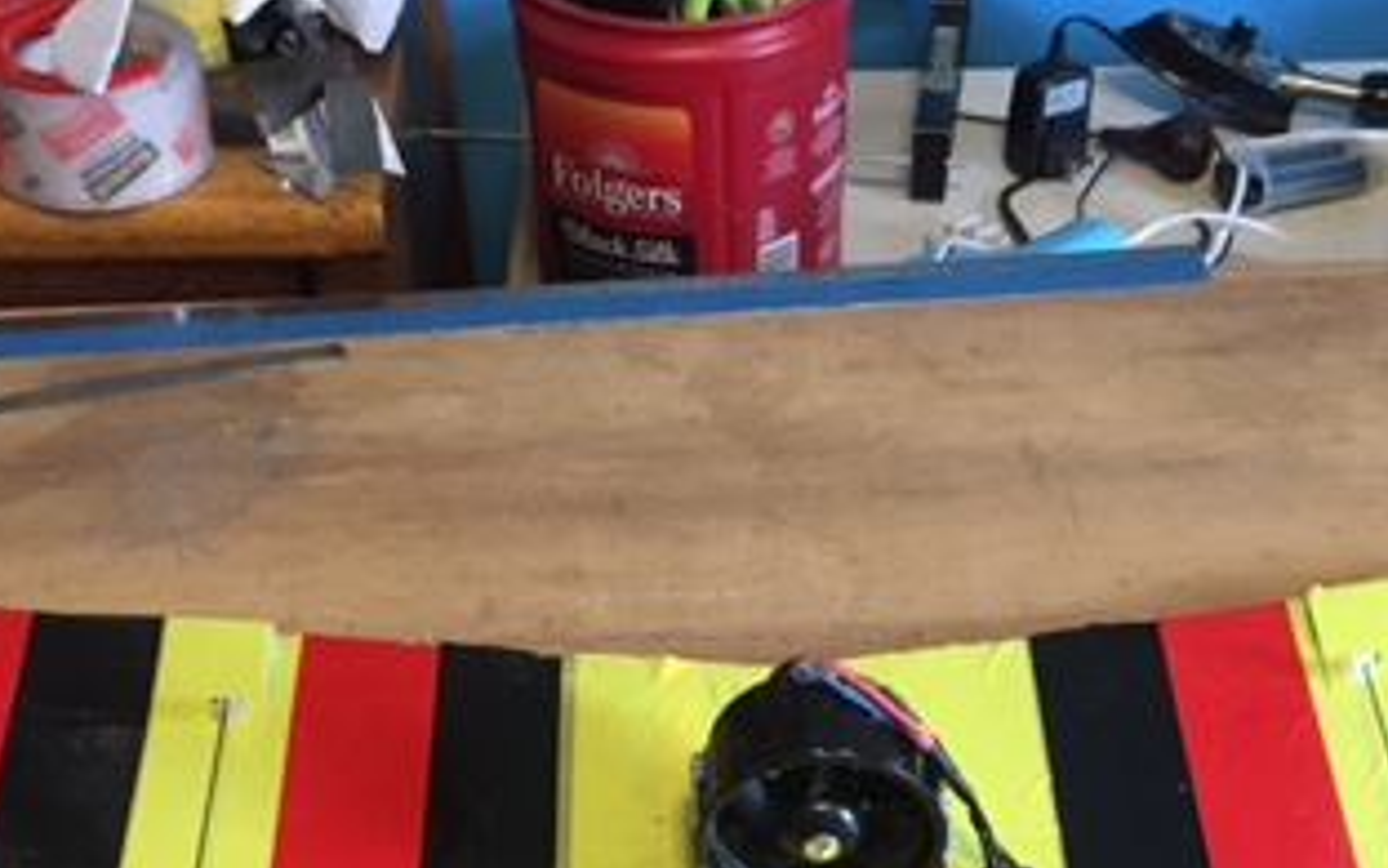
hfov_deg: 32.4
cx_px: 823
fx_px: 2383
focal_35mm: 63
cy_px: 1024
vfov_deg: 19.5
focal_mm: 4.15
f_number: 2.2
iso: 200
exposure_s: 1/24
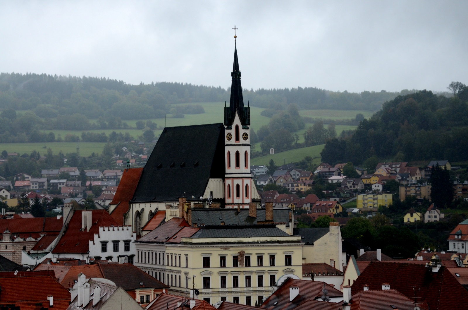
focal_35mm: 105
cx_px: 234
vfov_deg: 13.0
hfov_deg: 19.5
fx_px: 1362
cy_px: 155
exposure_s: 1/800
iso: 800
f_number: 5.6
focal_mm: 70
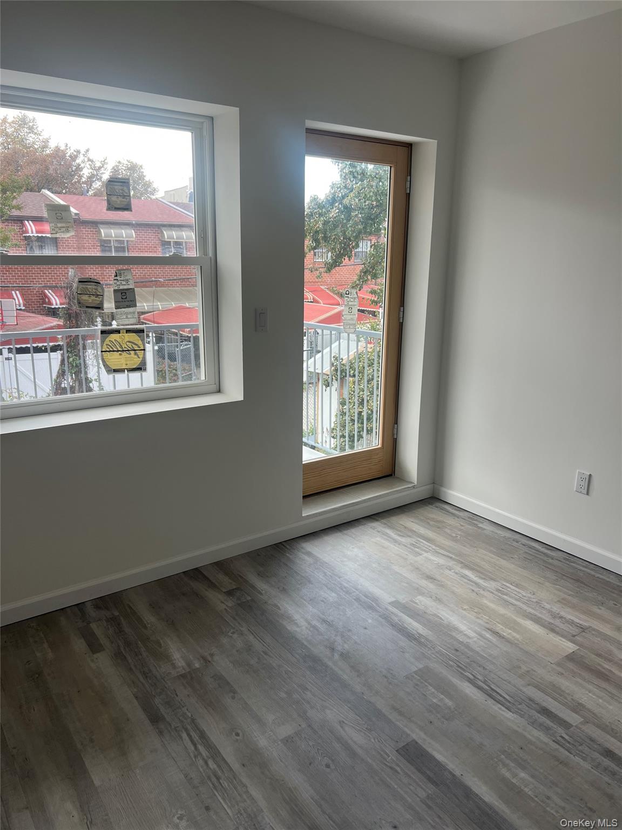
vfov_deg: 67.3
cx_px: 311
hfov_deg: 53.1
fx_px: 623
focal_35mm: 26
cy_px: 415
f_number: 1.5
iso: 40
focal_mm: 5.7
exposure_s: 1/120
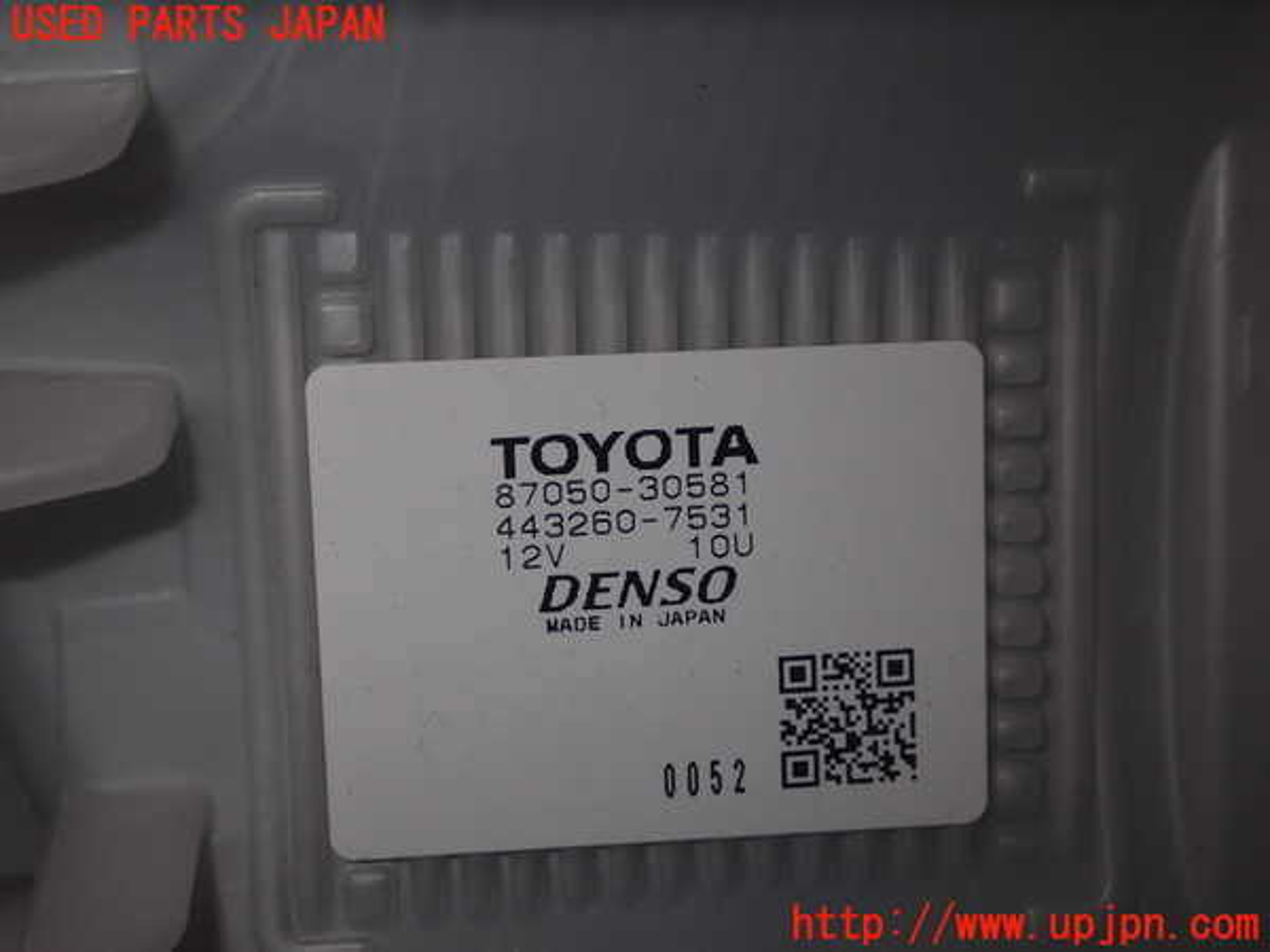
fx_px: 1834
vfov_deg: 29.1
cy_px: 476
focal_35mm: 50
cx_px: 635
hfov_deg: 38.2
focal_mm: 9.01
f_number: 9
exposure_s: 1/50
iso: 200
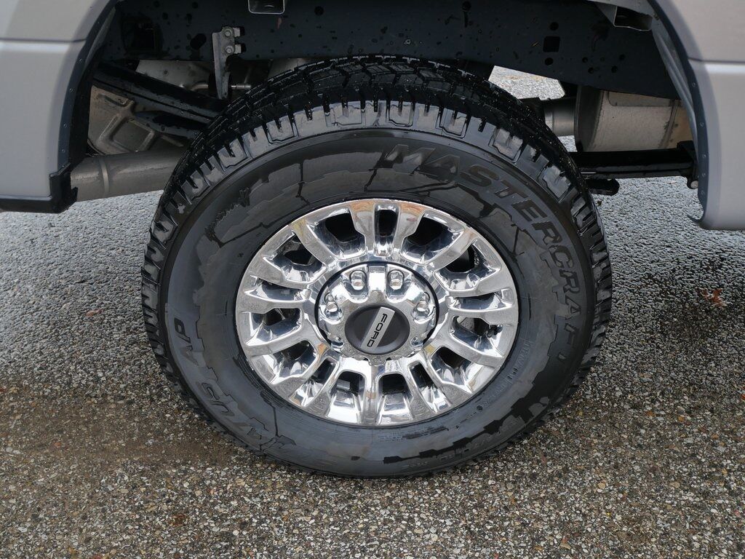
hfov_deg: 49.0
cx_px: 372
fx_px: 818
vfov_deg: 37.7
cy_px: 280
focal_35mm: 38
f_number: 4.3
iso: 200
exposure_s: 1/60
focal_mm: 19
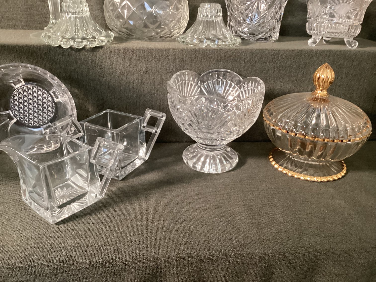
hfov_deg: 58.3
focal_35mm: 31
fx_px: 337
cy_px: 141
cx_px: 188
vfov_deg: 45.4
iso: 400
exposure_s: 1/40
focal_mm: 3.3
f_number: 2.4
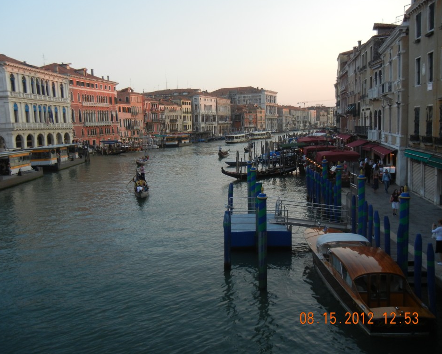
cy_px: 175
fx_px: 419
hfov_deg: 55.6
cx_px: 207
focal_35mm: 32
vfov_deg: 45.8
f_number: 3.5
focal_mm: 5.4
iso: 160
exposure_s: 1/174
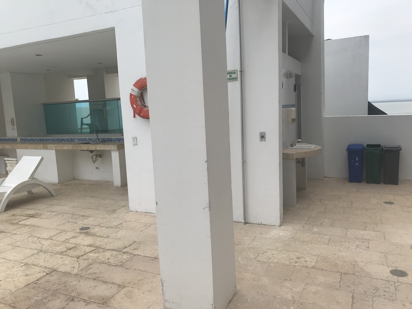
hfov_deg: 63.4
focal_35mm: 28
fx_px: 333
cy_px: 154
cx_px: 206
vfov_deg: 49.7
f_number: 1.8
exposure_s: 1/1996
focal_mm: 3.99
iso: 20
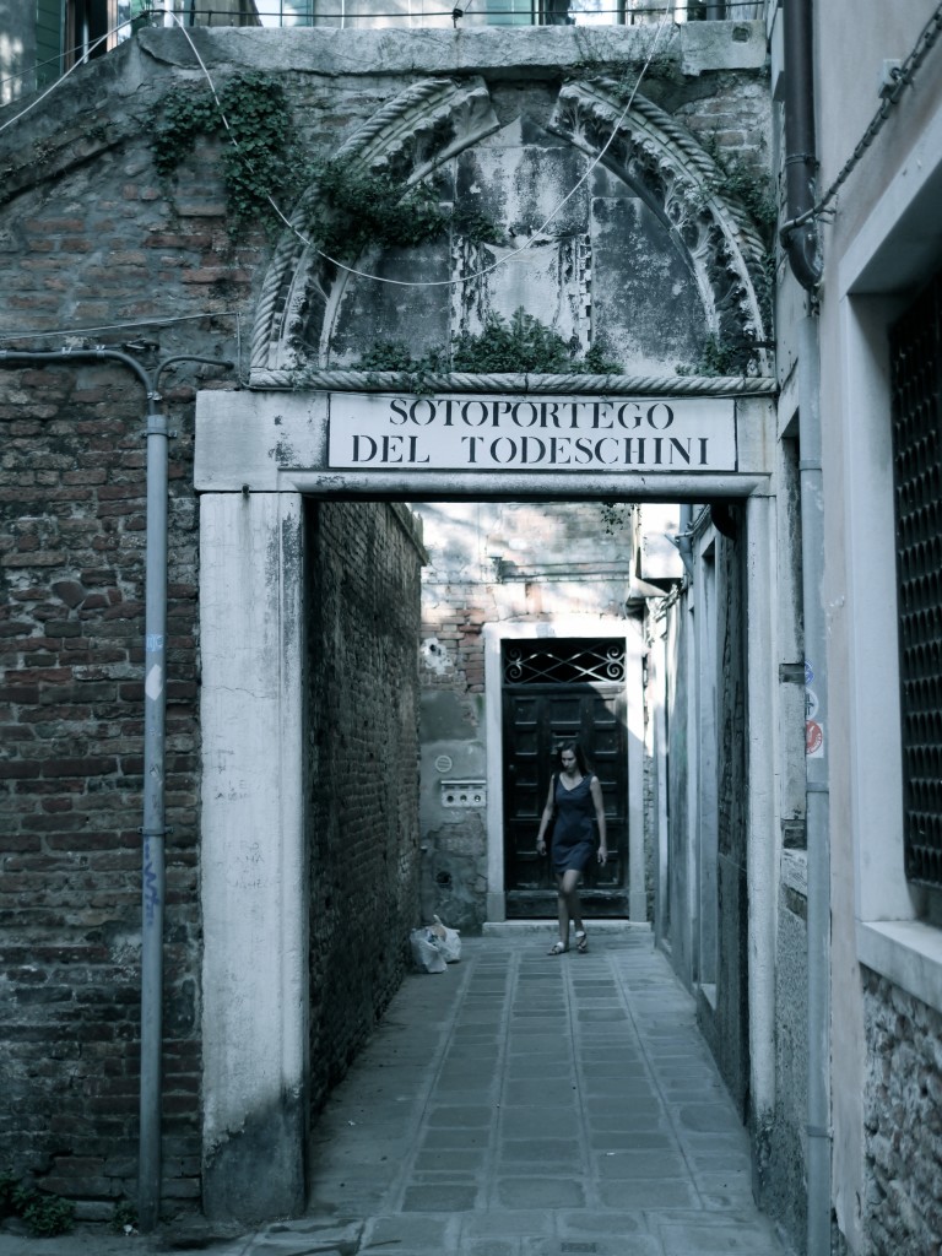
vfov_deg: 38.2
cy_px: 628
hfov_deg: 29.1
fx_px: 1814
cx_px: 471
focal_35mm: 50
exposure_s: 1/1000
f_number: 1.6
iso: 160
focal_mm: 25
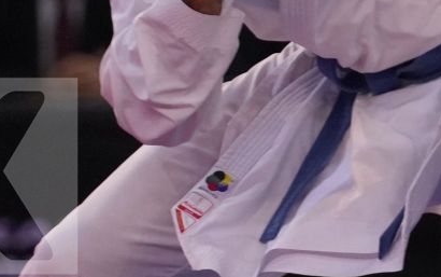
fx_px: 16130
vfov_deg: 1.0
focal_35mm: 1341
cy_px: -207
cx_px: 707
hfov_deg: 1.6
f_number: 2.8
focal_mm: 200
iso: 1600
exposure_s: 1/1000
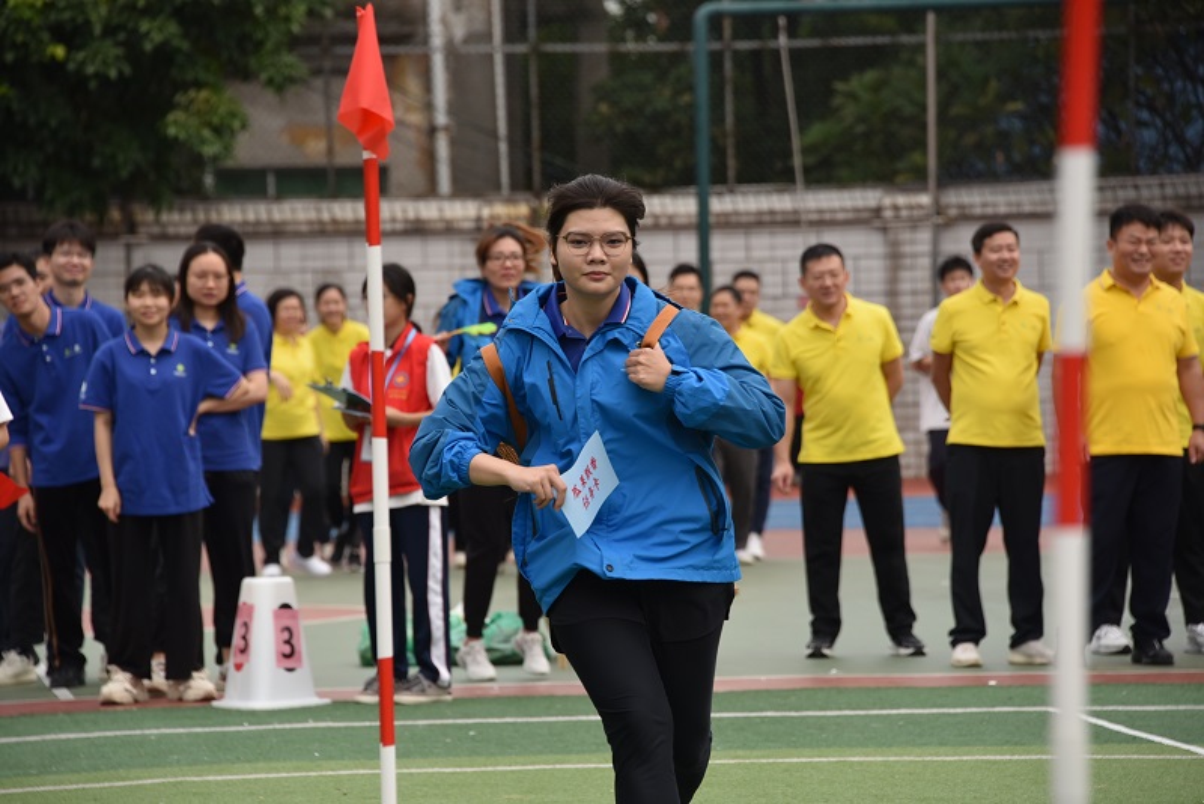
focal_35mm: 210
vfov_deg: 6.5
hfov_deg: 9.8
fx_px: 7025
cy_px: 402
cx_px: 602
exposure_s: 1/800
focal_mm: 210
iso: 640
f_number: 7.1
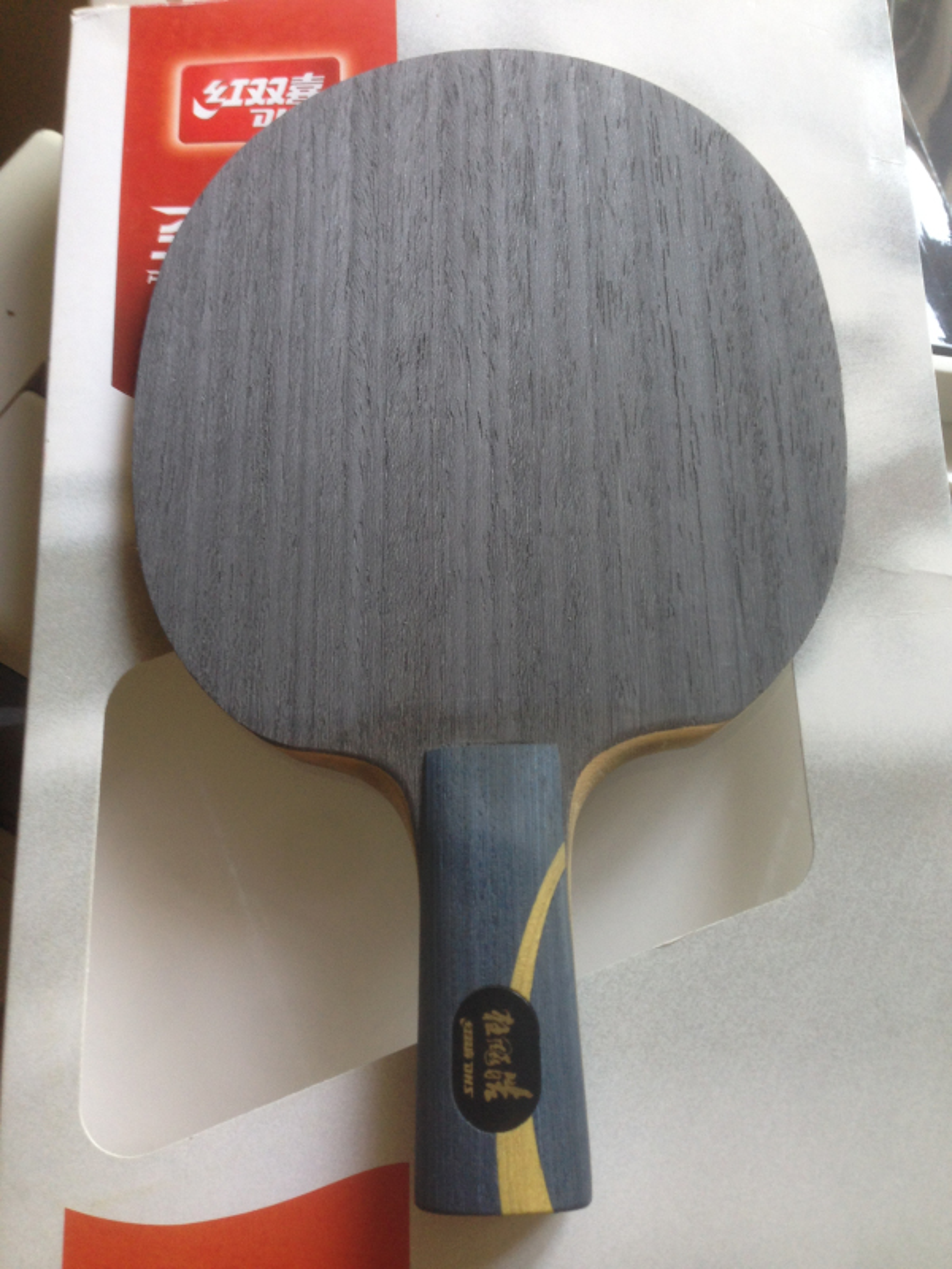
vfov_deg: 55.4
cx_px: 476
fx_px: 1210
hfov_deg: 42.9
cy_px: 634
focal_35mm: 33
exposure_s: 1/20
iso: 80
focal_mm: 4.12
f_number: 2.4
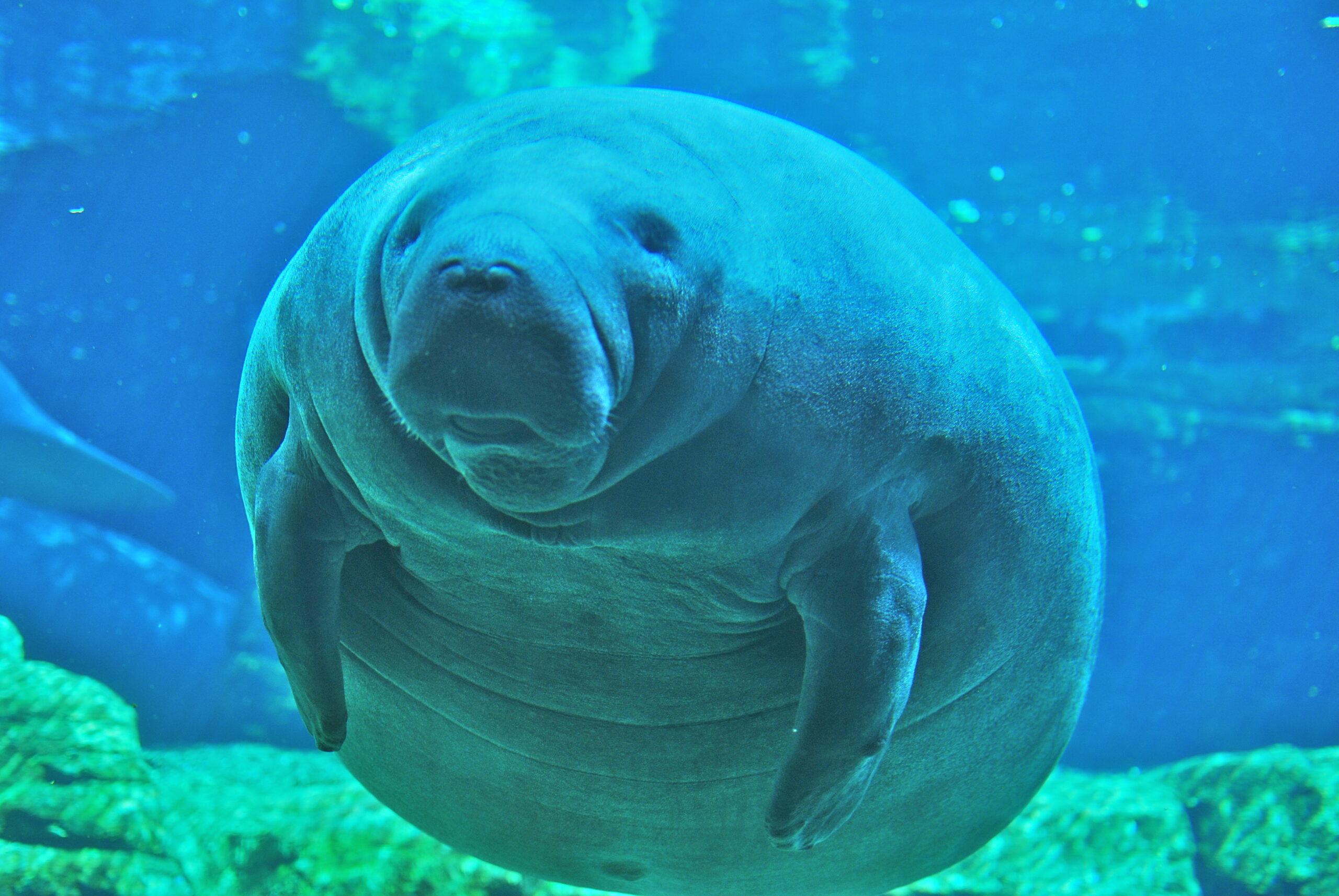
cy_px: 448
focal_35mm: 52
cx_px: 670
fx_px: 1955
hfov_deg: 37.8
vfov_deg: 25.8
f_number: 1.8
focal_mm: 35
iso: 200
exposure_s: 1/400
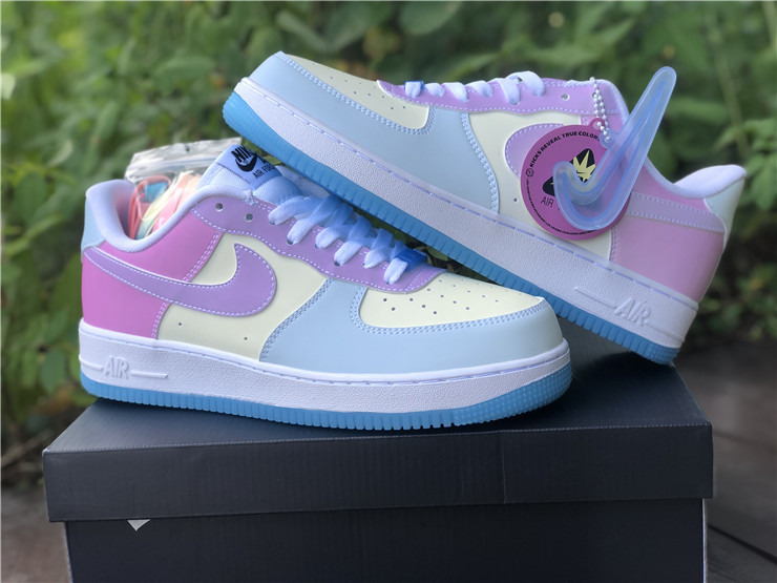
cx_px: 388
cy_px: 292
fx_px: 1167
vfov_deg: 28.0
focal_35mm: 52
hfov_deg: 36.8
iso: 16
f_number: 2.4
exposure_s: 1/120
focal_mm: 6
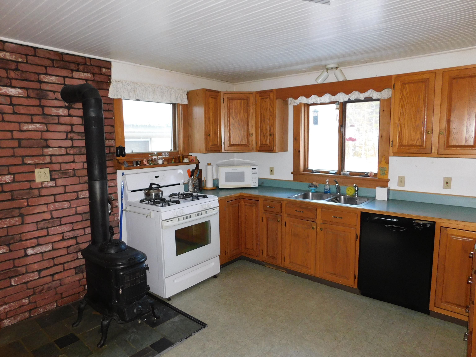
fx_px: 316
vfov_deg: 58.9
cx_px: 238
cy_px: 178
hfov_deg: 73.9
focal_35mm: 23
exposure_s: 1/30
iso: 200
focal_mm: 4
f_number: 3
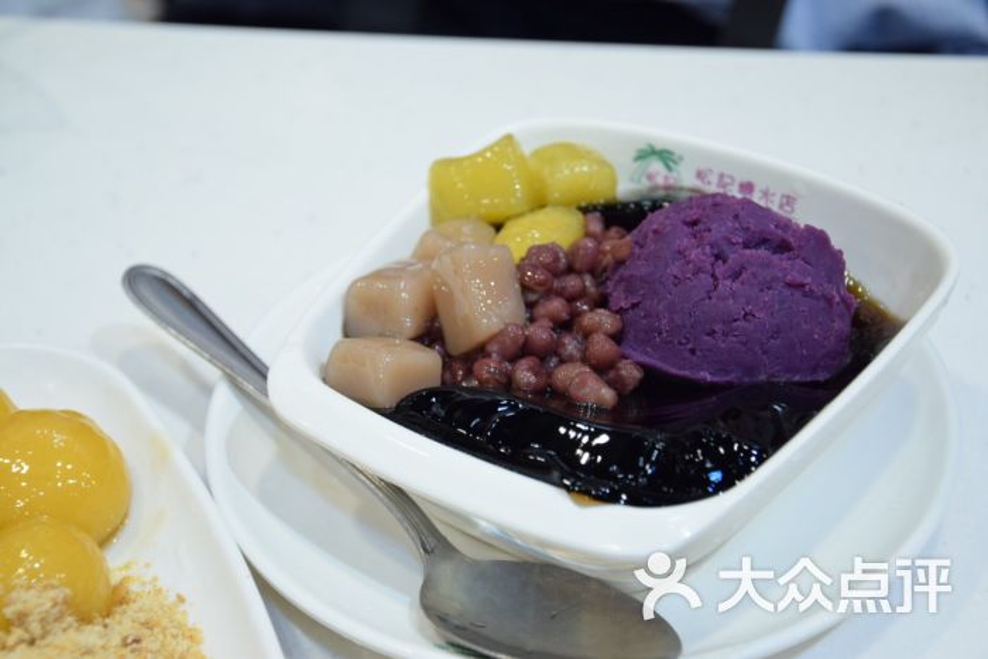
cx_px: 494
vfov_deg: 18.9
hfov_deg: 28.1
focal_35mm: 72
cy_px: 330
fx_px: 1976
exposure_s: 1/30
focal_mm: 48
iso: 500
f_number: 4.8
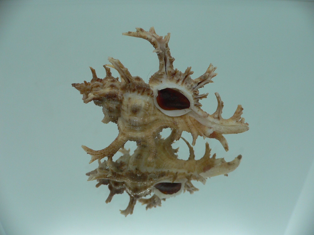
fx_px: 317
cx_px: 157
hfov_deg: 52.6
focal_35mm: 35
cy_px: 118
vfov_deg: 40.7
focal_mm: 4.6
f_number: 2.8
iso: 80
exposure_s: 1/60
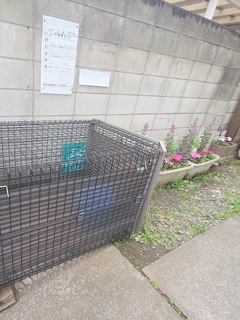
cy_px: 169
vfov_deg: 81.7
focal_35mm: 20
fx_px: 185
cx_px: 70
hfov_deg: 63.3
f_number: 2.2
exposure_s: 1/199
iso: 50
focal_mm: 1.8
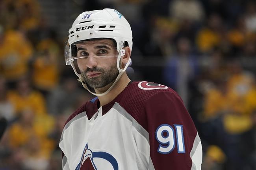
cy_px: 85
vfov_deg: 7.5
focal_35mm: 182
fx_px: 1294
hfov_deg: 11.3
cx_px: 128
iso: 3200
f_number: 3.5
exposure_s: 1/2000
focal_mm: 182
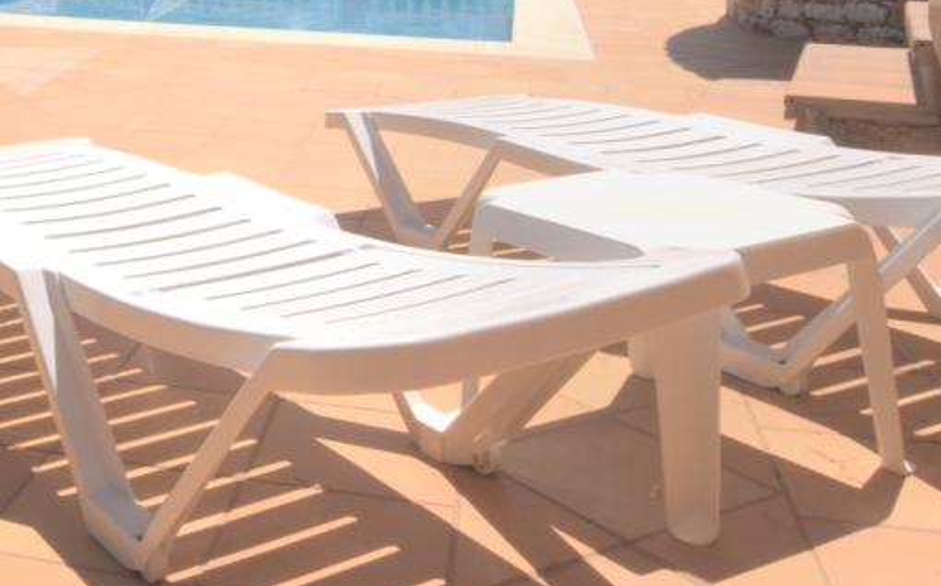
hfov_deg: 39.1
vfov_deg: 25.2
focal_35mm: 45
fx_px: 1153
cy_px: -149
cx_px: -4
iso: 100
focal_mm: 10
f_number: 18
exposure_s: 1/80
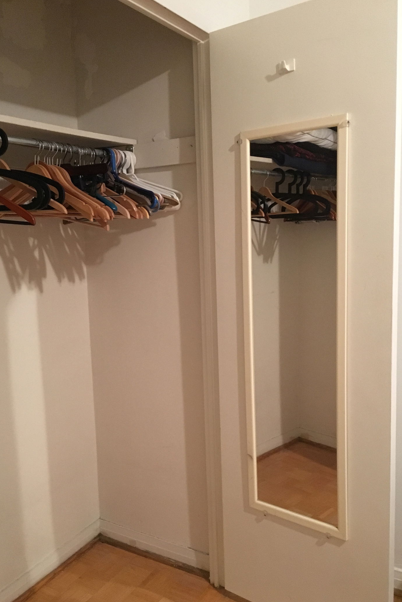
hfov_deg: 42.3
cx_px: 196
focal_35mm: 31
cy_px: 306
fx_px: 519
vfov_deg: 60.3
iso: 320
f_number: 2.2
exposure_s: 1/15
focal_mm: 4.15
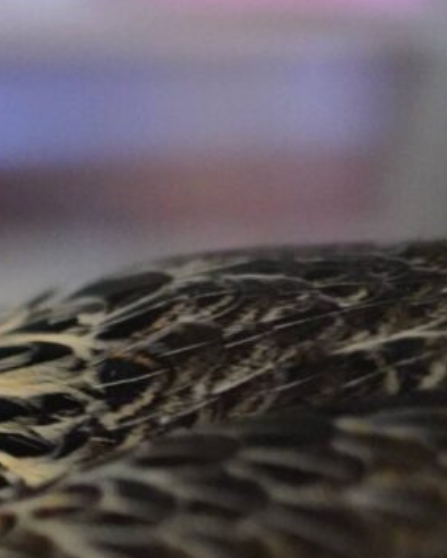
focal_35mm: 136
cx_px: -224
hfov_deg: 10.9
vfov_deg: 14.0
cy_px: 533
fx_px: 2246
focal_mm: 50
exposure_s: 1/500
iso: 25600
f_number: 1.8
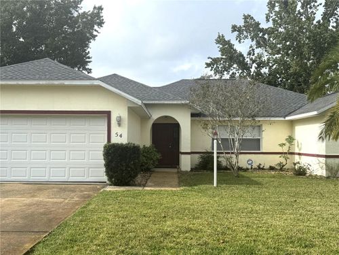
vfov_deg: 36.0
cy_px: 128
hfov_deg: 46.8
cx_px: 170
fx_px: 392
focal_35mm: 40
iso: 80
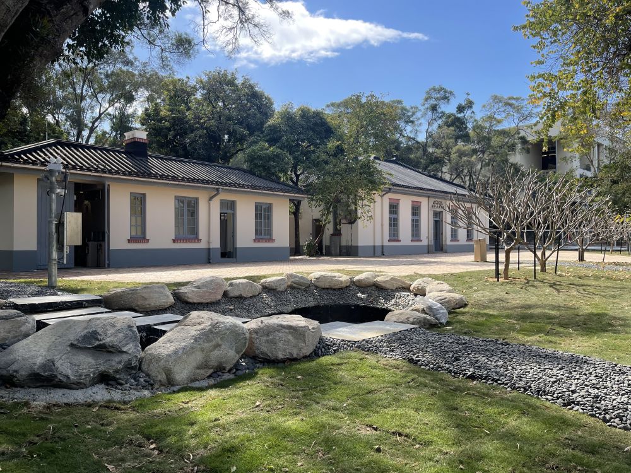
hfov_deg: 67.3
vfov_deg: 53.1
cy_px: 236
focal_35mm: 26
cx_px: 316
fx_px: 474
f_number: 1.6
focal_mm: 5.1
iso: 32
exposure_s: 1/1767
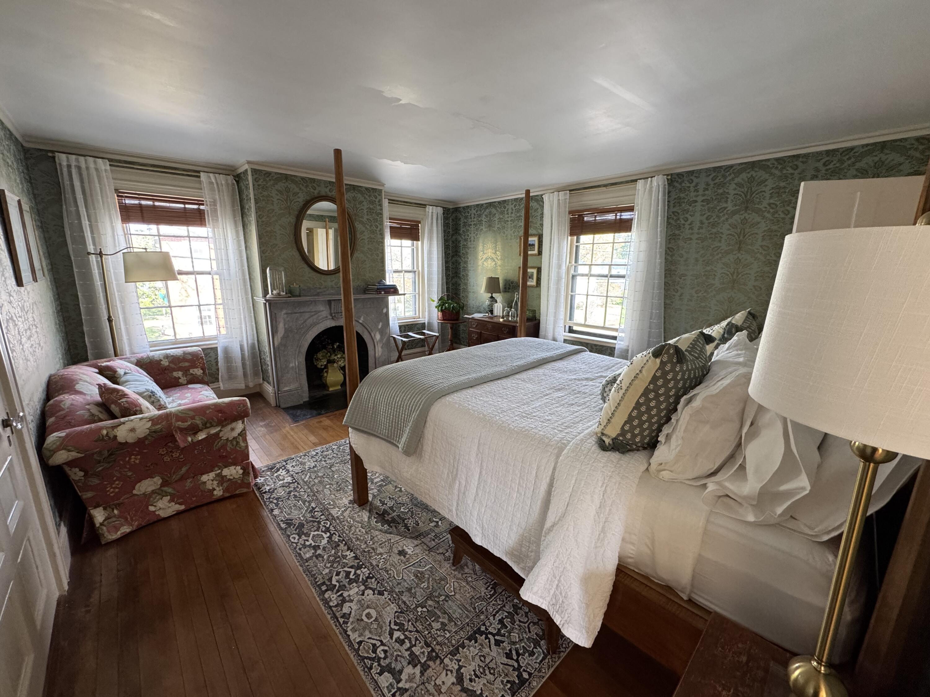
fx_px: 376
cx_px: 465
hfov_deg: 102.1
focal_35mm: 14
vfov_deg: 85.7
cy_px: 348
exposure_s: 1/99
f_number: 2.2
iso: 250
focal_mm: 2.22
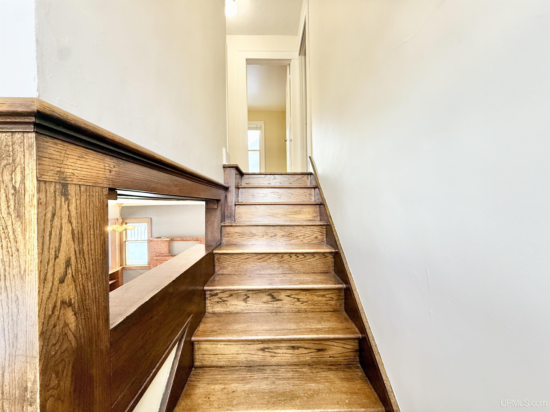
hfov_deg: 102.1
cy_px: 206
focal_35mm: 14
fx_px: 222
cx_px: 275
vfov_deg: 85.7
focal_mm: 2.22
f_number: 2.2
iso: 250
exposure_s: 1/120
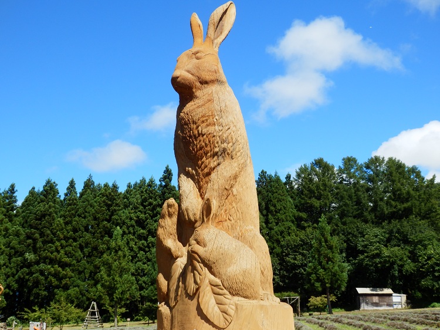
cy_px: 165
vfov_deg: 35.9
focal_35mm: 40
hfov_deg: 46.8
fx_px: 508
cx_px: 220
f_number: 3.7
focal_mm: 7.3
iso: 80
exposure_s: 1/640
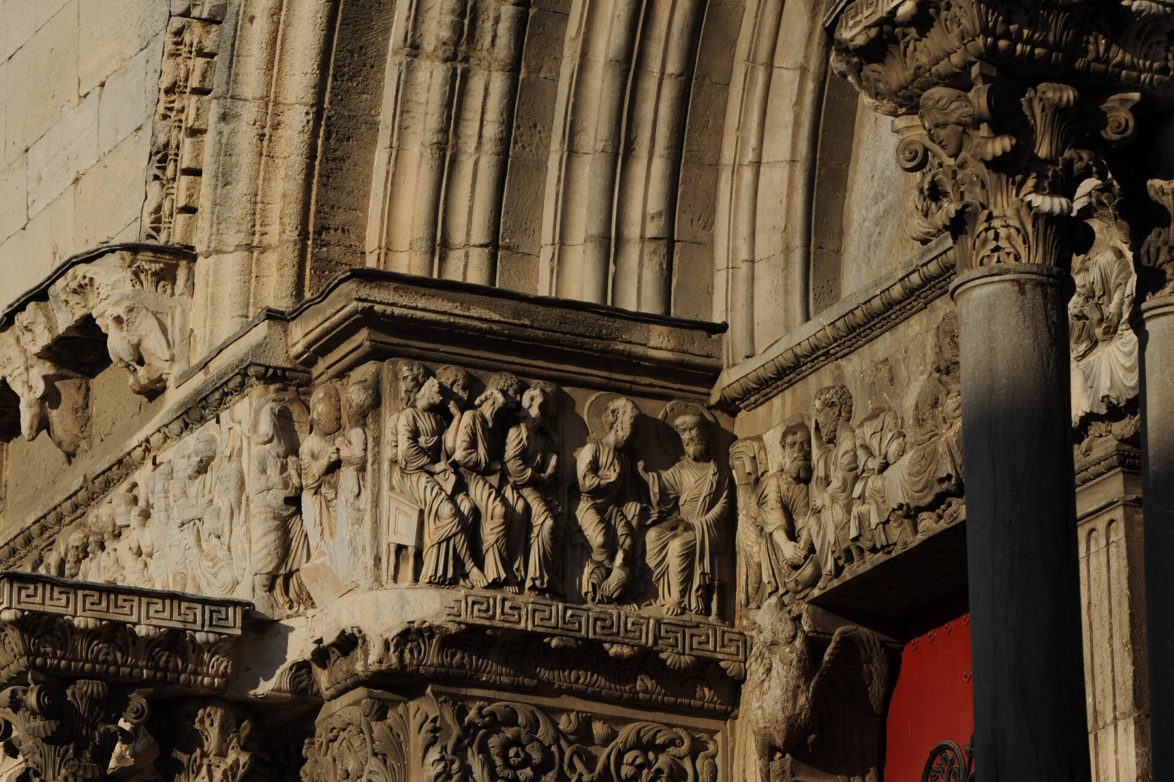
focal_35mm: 173
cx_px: 547
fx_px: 5639
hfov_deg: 11.9
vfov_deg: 7.9
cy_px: 464
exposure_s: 1/1250
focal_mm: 135
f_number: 7.1
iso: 200
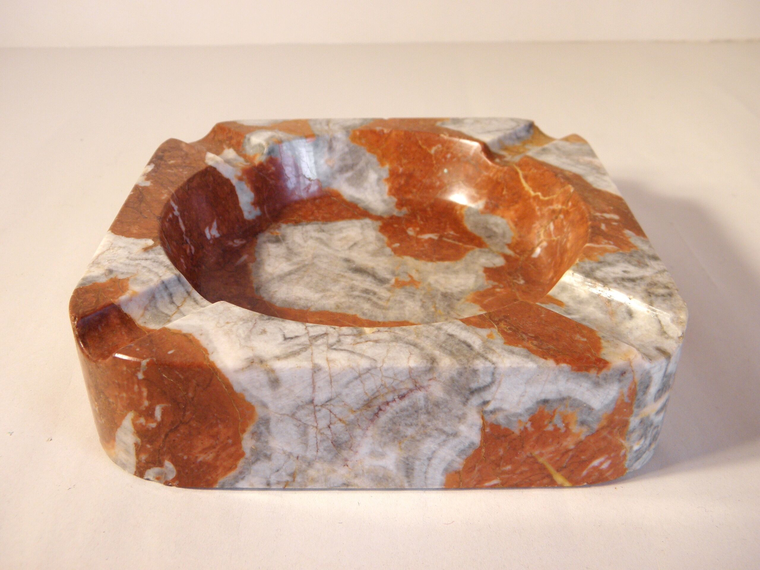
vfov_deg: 39.7
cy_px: 285
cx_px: 380
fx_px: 790
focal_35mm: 36
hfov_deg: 51.4
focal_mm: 6.4
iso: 125
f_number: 3.7
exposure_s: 1/40
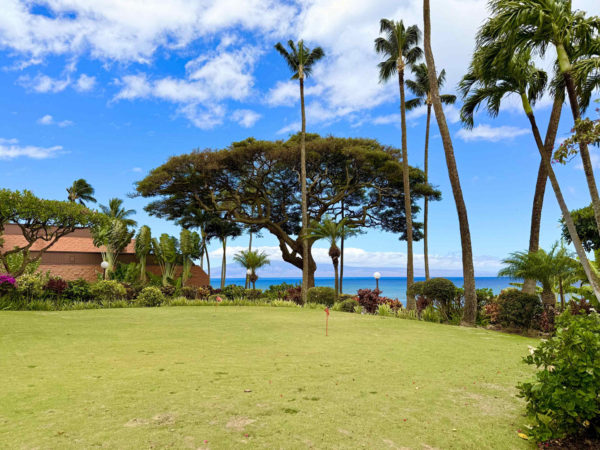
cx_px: 305
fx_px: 433
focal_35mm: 25
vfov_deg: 54.9
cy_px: 221
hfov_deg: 69.4
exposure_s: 1/5319
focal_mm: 6.76
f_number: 1.78
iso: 80
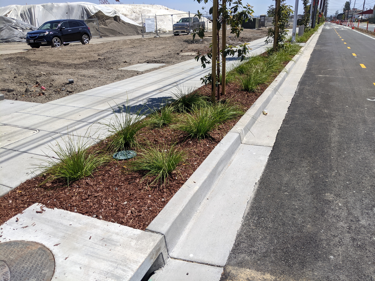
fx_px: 292
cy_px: 140
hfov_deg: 65.3
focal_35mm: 27
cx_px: 188
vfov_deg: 51.4
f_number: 1.8
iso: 59
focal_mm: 4.44
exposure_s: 1/2933
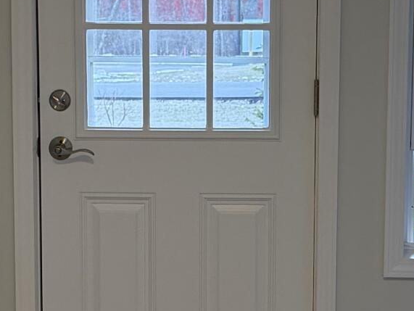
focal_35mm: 126
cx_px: 224
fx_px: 1508
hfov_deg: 15.6
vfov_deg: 11.7
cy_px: 248
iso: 200
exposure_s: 1/176
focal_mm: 6.76
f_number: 1.78
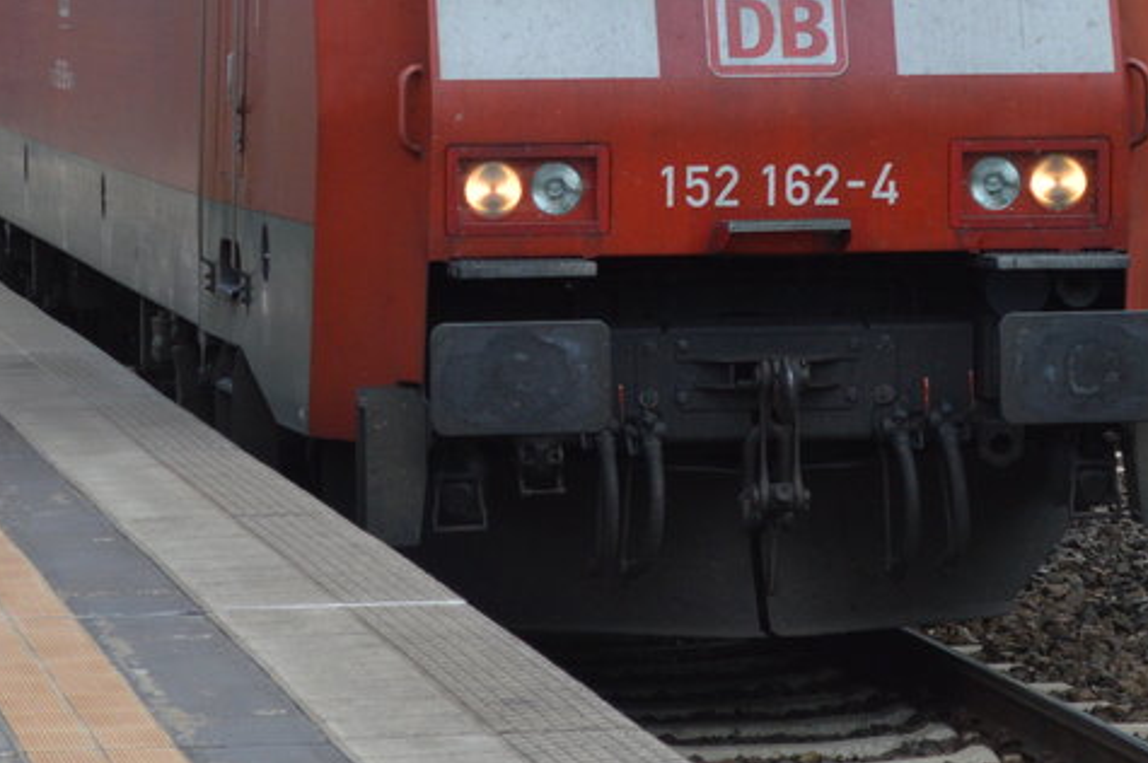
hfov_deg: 9.9
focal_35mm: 208
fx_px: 6636
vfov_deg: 6.5
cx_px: 522
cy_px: -141
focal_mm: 55
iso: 400
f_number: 5.6
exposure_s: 1/800
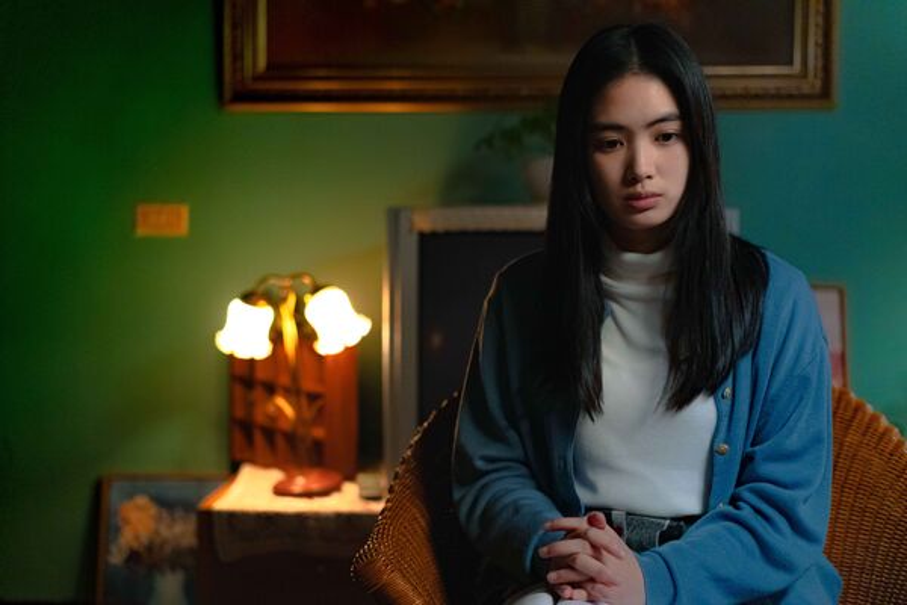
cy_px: 302
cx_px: 454
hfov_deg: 36.2
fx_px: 1386
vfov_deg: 24.6
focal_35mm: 55
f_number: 2.2
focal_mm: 55
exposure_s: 1/100
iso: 3200
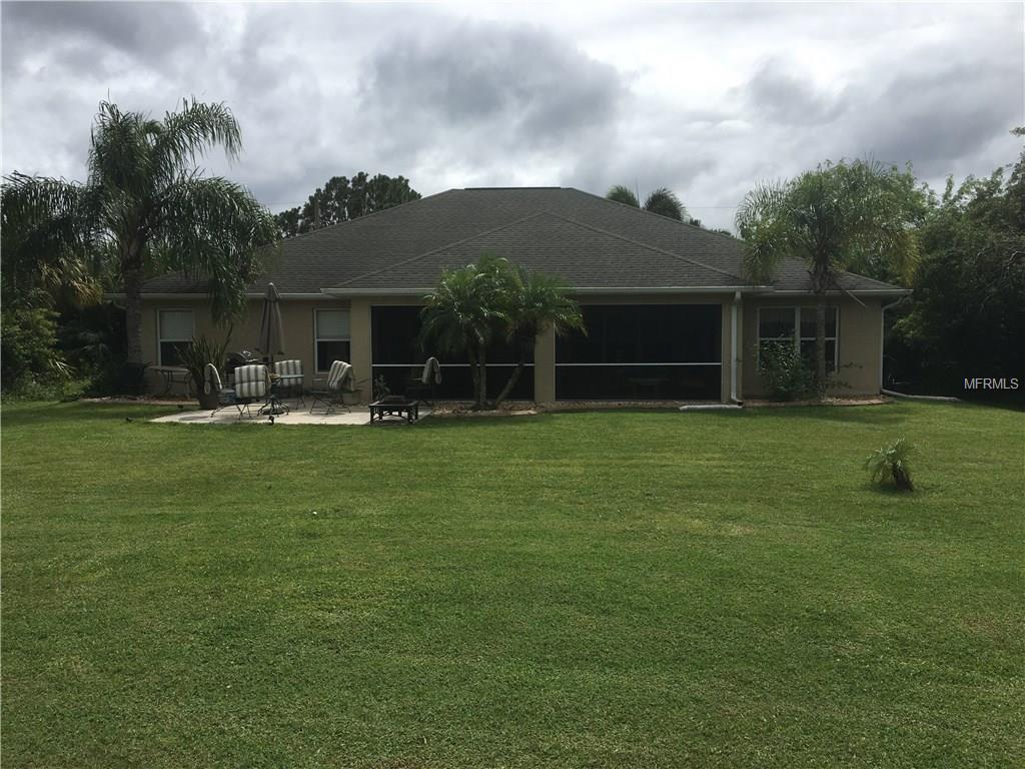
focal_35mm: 29
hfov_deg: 61.7
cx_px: 512
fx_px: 859
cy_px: 384
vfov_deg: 48.2
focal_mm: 4.15
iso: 25
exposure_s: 1/3846
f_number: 2.2
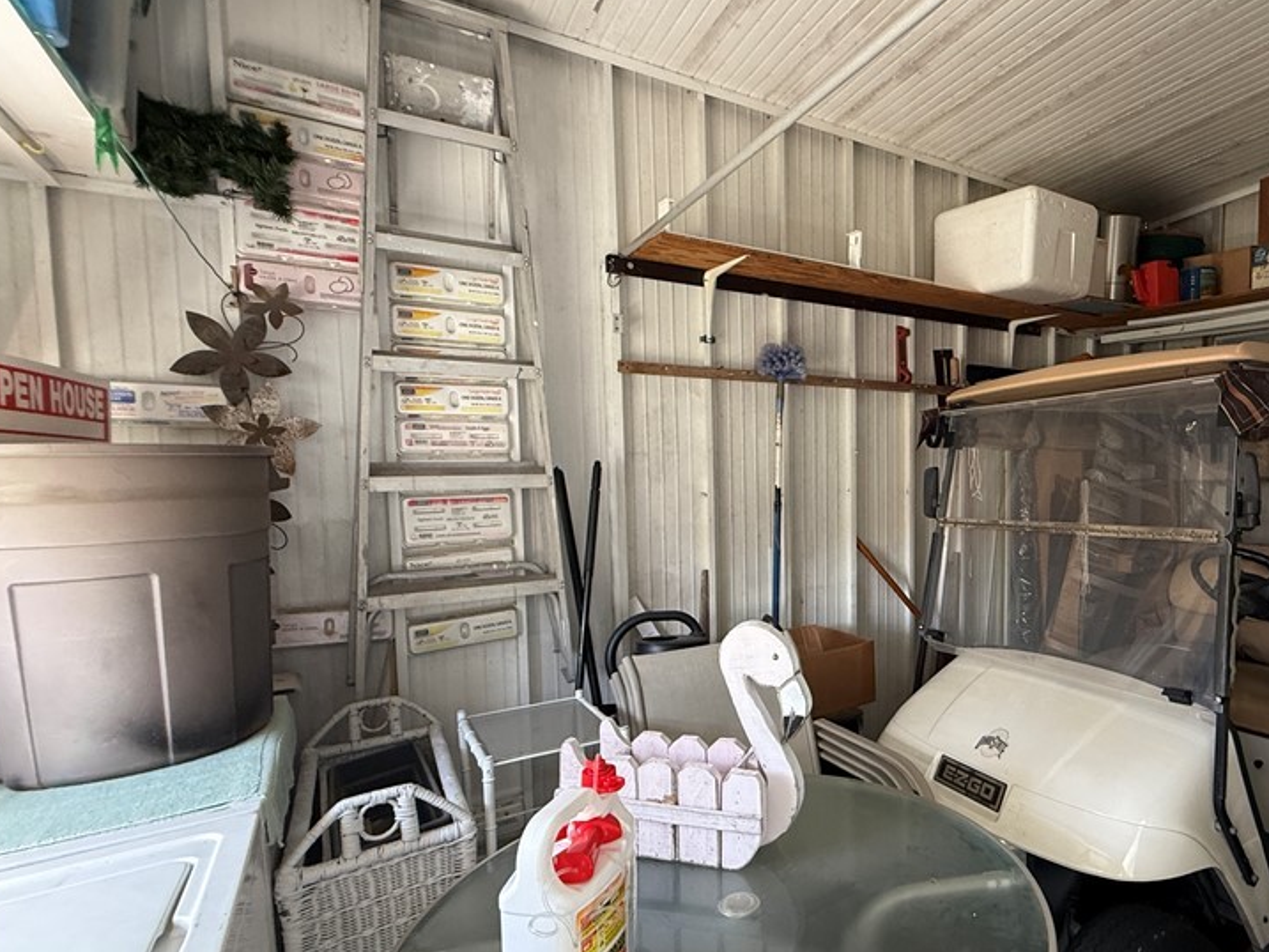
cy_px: 517
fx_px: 733
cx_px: 883
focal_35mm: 20
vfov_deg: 65.9
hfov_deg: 78.0
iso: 400
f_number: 2.2
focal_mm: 2.22
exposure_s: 1/96
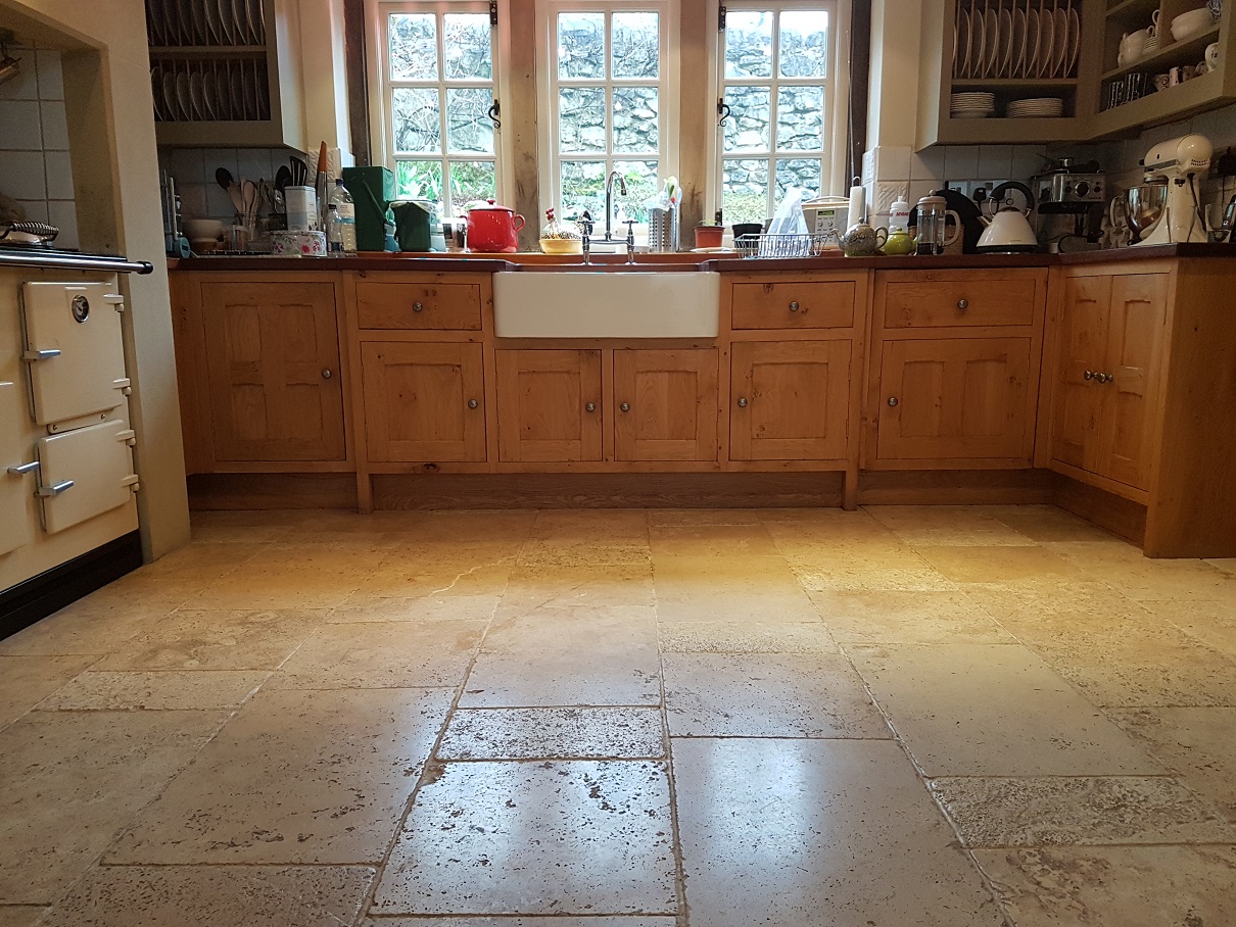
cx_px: 618
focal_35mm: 26
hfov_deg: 67.3
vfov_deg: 53.1
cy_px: 464
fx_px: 929
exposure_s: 1/50
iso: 160
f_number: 1.7
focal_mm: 4.2
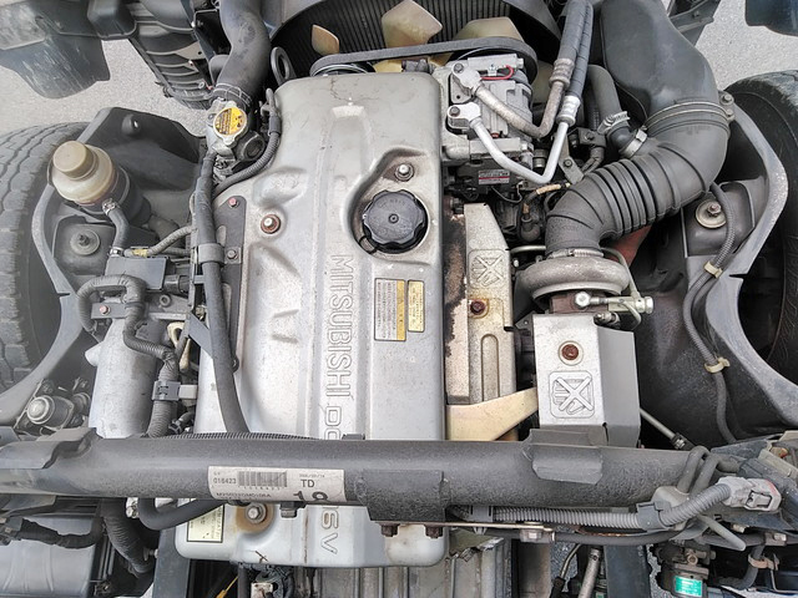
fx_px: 622
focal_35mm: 27
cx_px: 399
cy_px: 299
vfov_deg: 51.4
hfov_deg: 65.3
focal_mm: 3.46
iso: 60
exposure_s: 1/235
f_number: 2.2
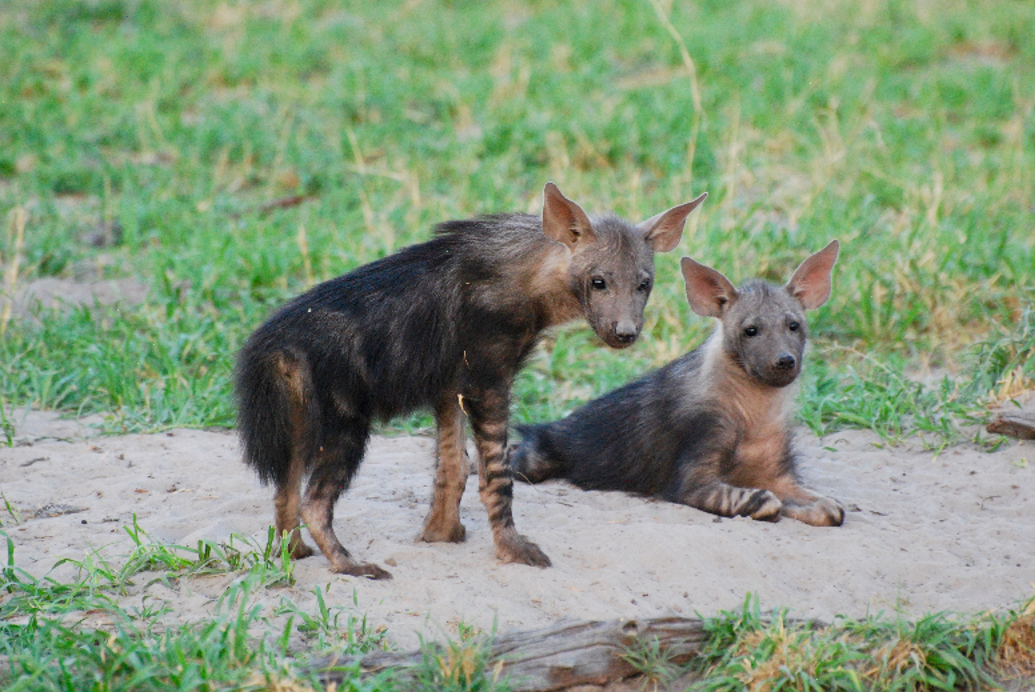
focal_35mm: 464
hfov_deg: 4.4
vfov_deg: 3.0
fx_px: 13352
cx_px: 511
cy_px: 342
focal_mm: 300
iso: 1600
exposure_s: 1/200
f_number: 5.6
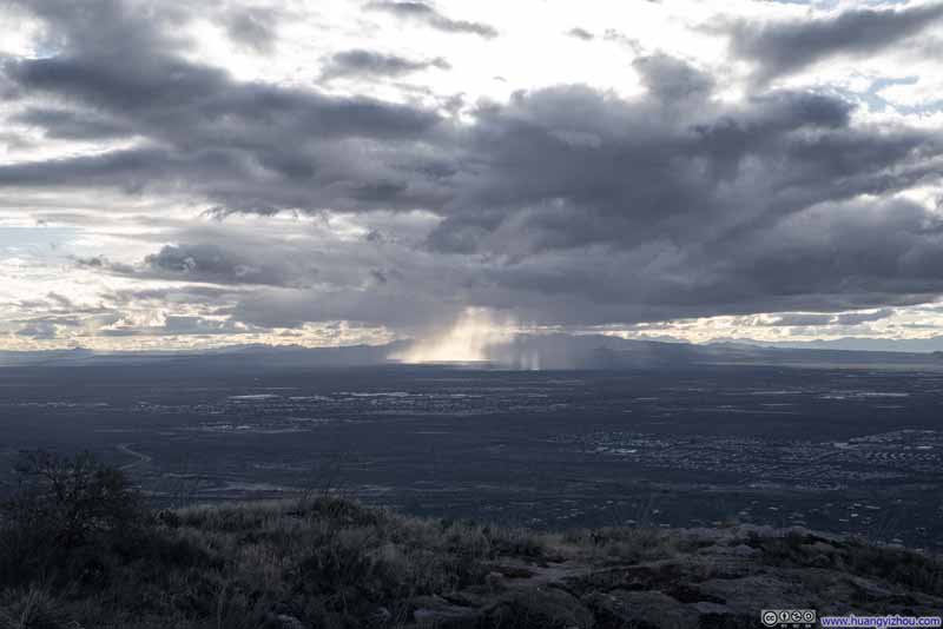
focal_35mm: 48
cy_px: 314
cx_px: 472
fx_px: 1258
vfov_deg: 28.1
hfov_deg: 41.1
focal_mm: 48
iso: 100
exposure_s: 1/640
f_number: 5
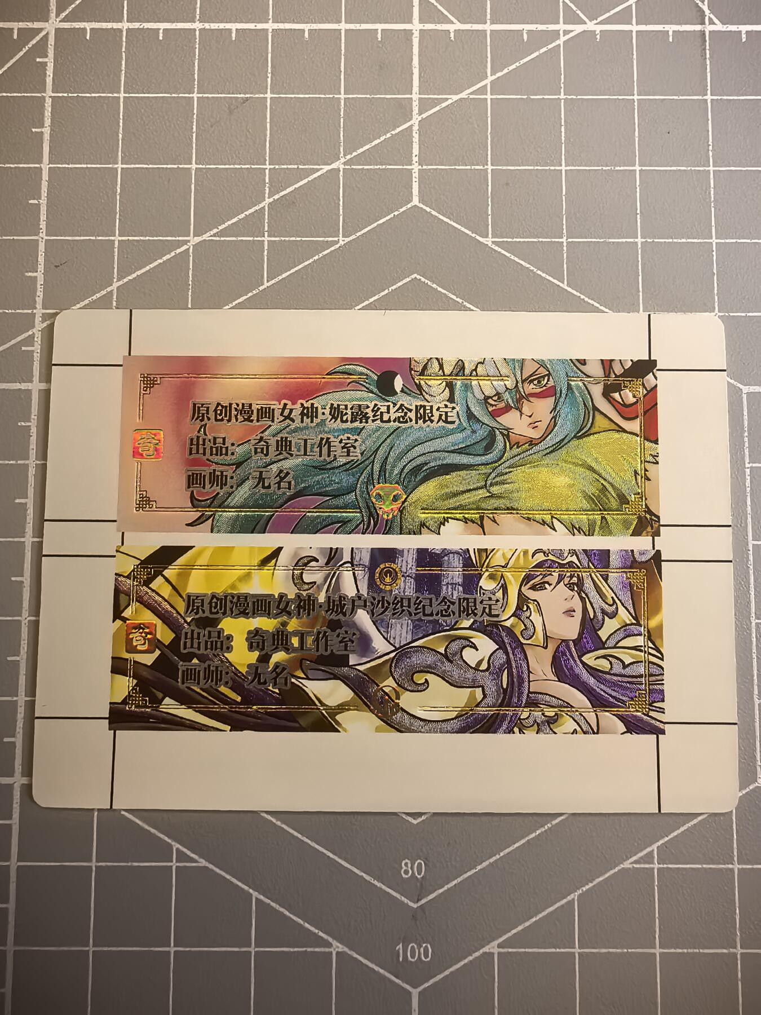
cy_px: 508
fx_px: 791
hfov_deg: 51.4
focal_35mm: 27
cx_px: 380
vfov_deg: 65.3
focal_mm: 1.95
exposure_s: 1/33.3
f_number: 2.2
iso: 500
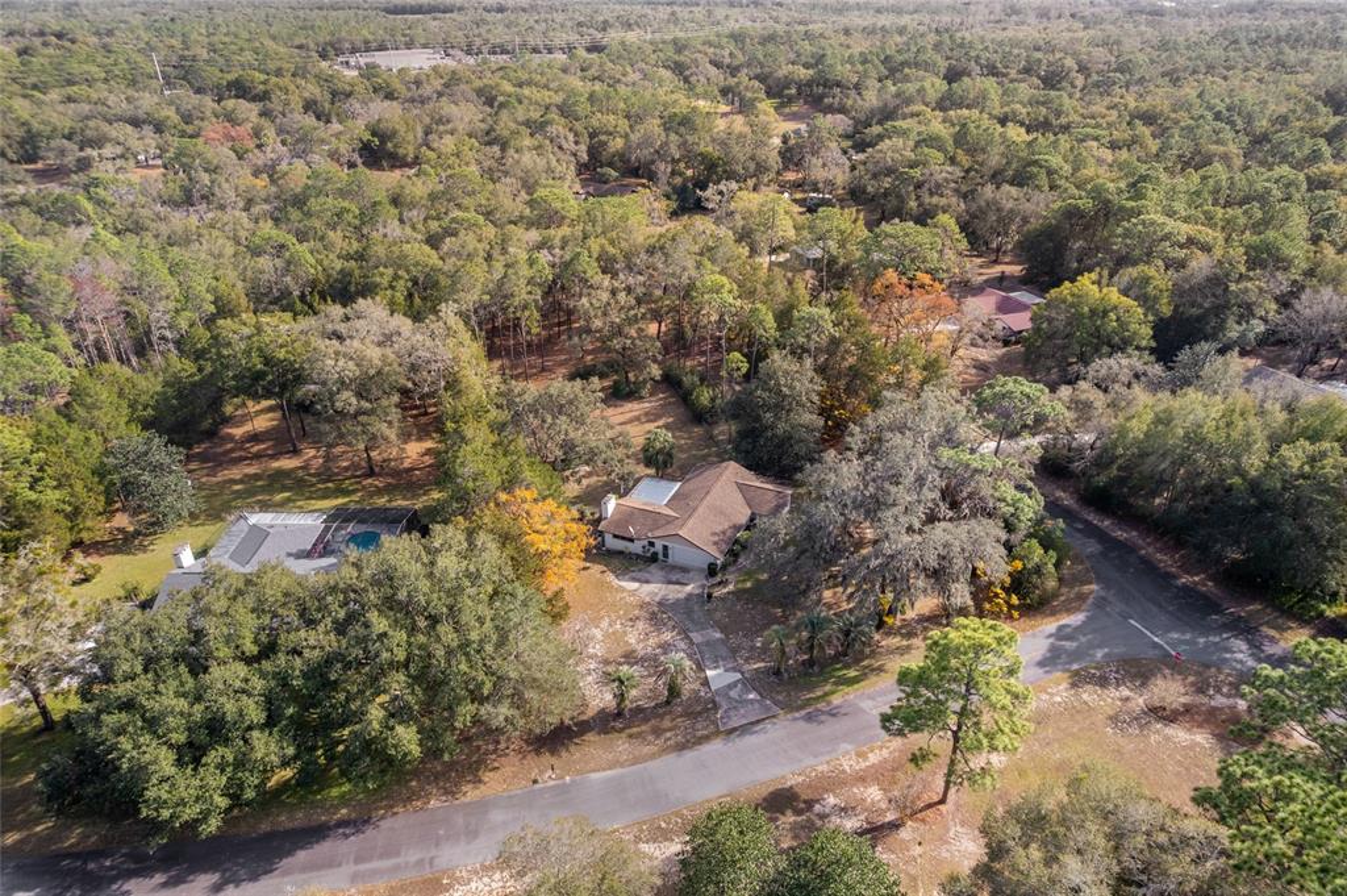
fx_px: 822
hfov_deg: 78.6
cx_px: 674
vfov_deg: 57.1
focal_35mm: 22
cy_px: 448
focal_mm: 8.38
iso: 100
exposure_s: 1/500
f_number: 2.8
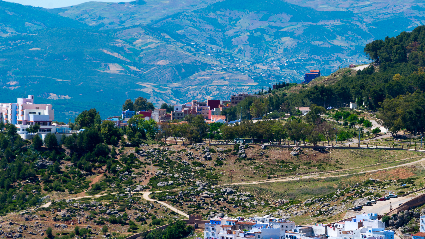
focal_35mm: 254
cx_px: 320
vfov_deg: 4.8
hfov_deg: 8.5
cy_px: 167
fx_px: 2862
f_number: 8
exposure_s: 1/200
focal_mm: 160
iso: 100
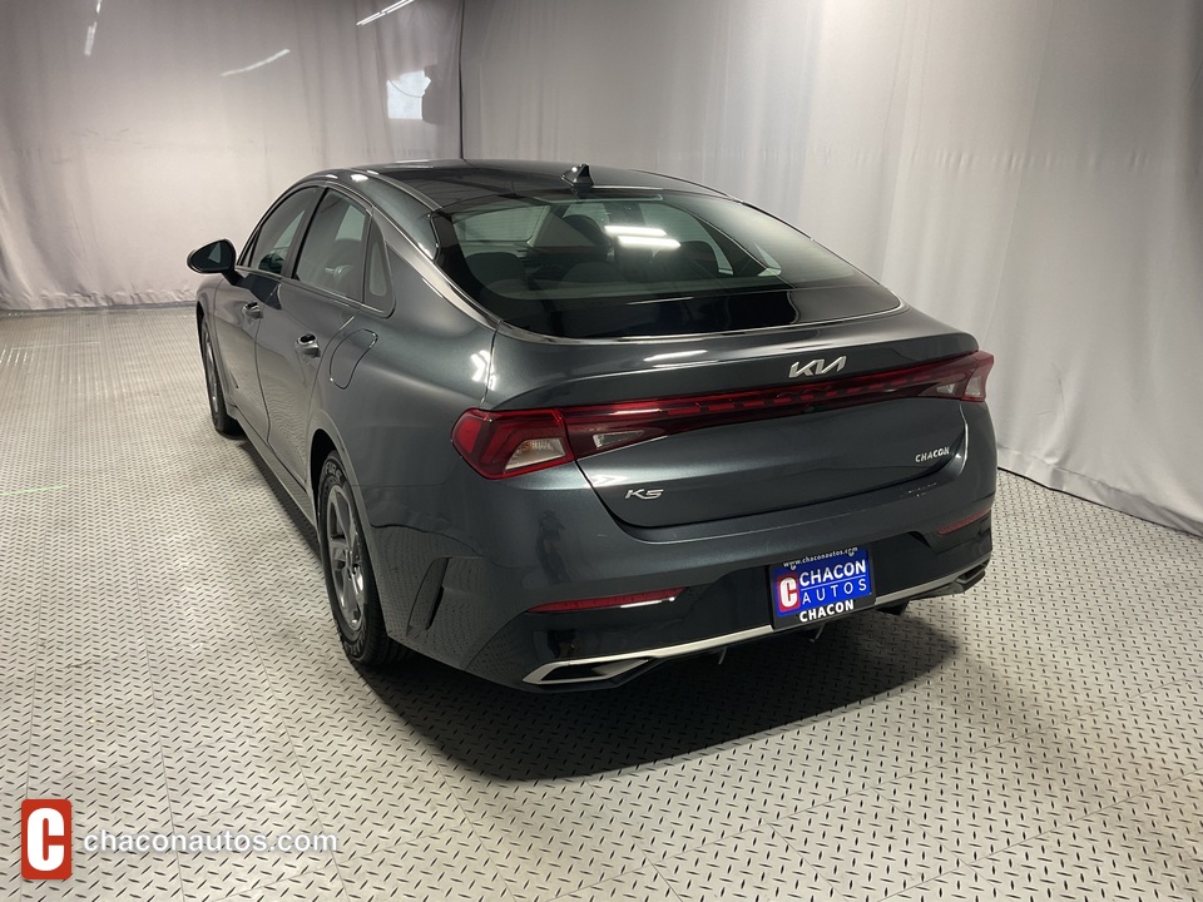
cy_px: 451
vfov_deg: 48.2
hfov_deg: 61.7
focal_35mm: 29
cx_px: 602
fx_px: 1008
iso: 50
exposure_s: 1/60
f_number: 1.8
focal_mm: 3
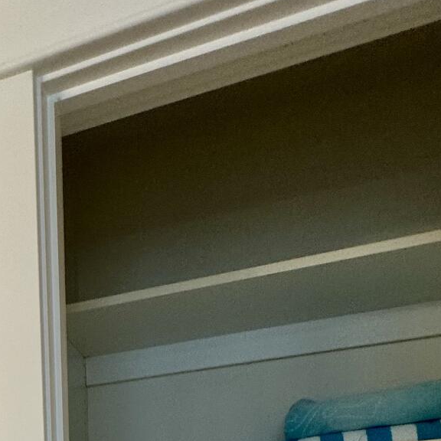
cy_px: 651
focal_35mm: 43
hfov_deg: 34.8
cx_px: -18
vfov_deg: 27.7
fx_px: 620
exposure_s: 1/120
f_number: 2.2
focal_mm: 2.22
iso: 160
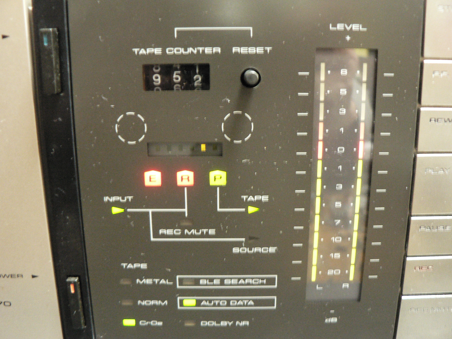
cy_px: 170
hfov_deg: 51.4
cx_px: 226
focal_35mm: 36
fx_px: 470
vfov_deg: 39.7
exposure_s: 1/4
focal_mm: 6
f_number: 2.8
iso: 400
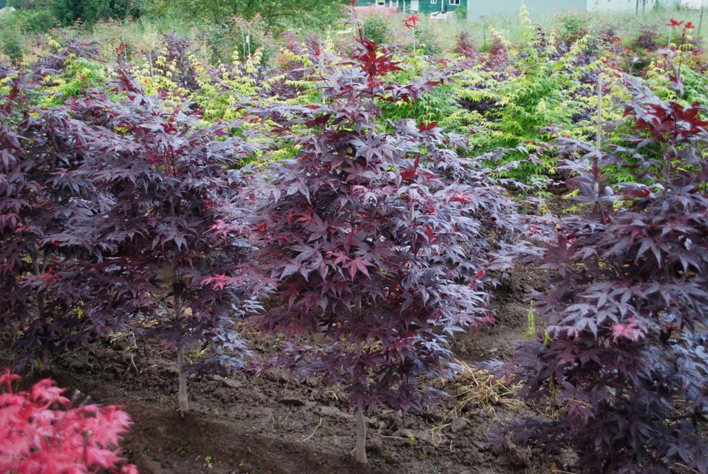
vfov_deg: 34.3
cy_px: 237
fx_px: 768
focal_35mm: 39
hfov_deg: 49.5
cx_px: 354
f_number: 4.2
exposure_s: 1/40
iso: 400
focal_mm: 26
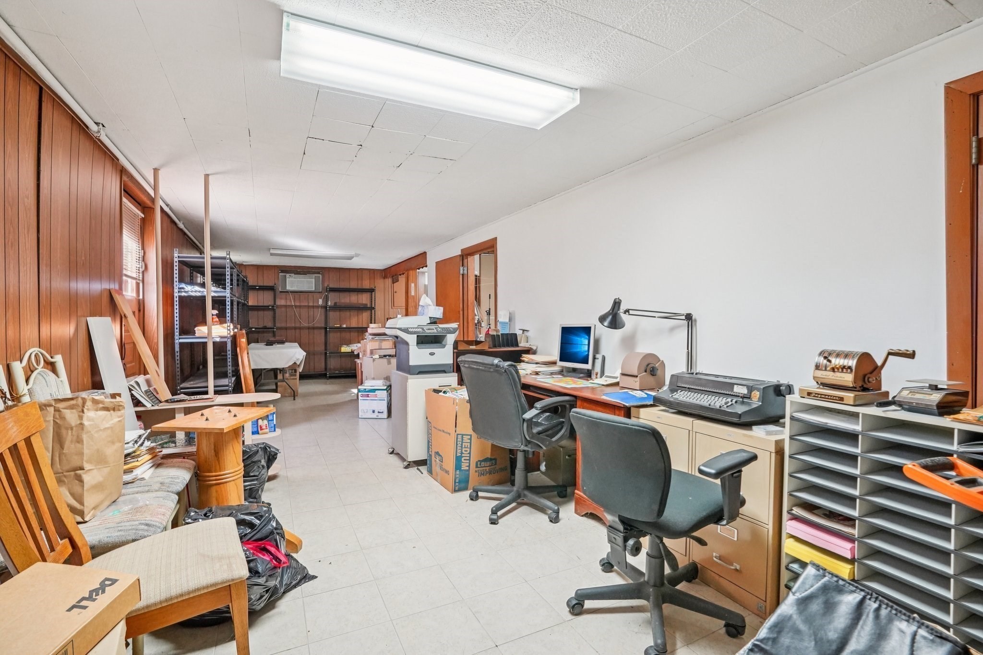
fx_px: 437
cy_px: 328
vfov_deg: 73.7
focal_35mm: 16
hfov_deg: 96.7
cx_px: 492
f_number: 8
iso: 2000
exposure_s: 1/30
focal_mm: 16
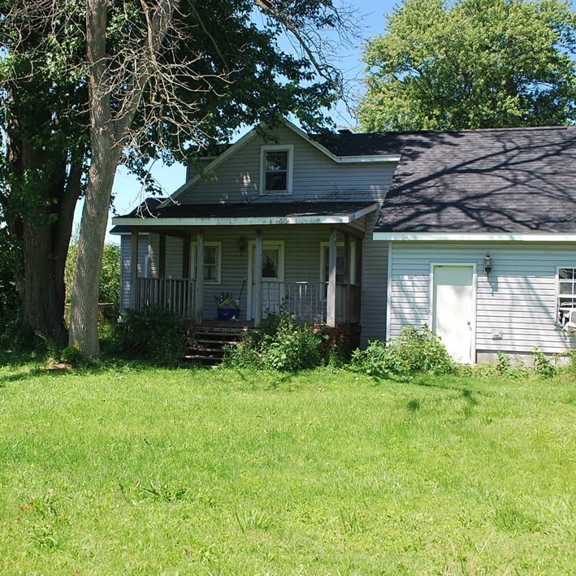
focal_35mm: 39
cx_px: 277
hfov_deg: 42.8
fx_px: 734
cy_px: 287
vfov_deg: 42.8
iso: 100
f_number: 6.3
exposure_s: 1/160
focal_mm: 20
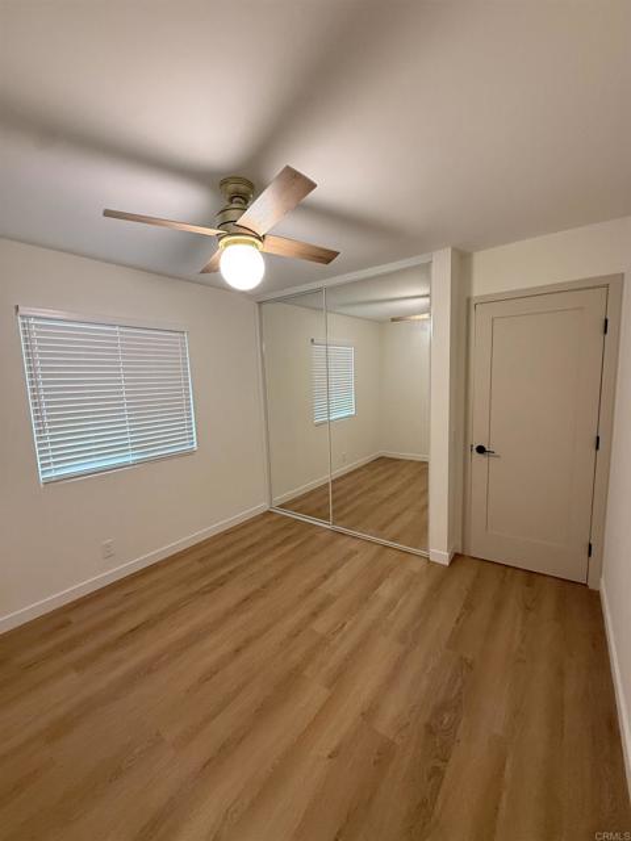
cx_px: 316
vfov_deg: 102.1
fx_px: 340
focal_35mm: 14
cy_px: 420
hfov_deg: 85.7
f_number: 2.2
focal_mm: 2.22
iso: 400
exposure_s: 1/60
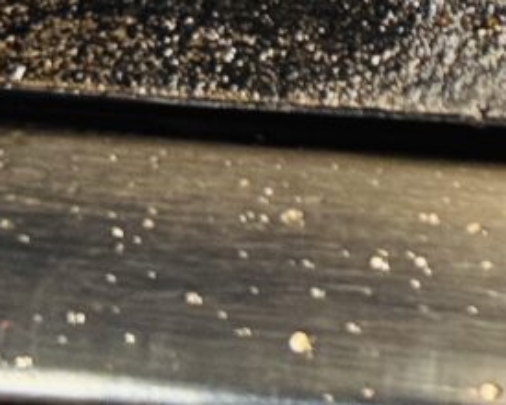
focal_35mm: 218
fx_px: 3265
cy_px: -475
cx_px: 1012
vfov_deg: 6.8
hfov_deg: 8.4
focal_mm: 6.76
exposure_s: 1/33
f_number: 1.78
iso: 200
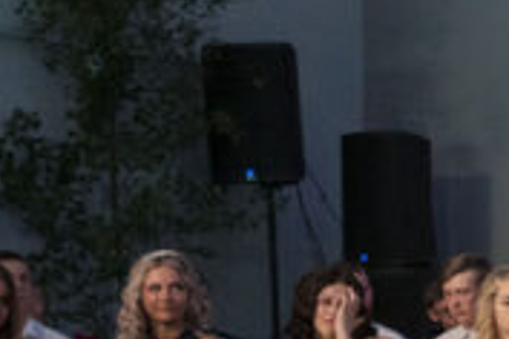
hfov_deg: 12.8
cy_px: 312
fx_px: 1965
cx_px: 1035
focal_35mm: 139
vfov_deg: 9.8
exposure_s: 1/200
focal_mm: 24
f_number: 4
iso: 2500
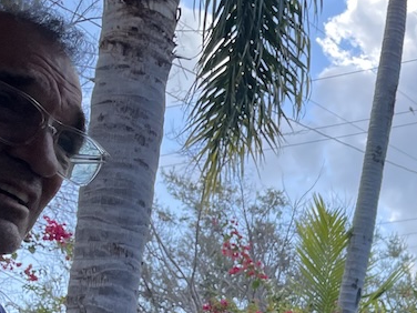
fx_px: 1000
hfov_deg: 19.8
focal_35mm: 83
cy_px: 370
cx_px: 655
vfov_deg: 17.0
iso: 32
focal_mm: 4.2
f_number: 1.6
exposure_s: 1/1182
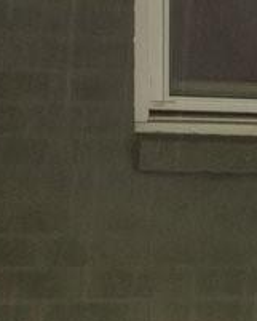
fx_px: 2546
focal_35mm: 268
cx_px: 1280
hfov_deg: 4.8
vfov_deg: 7.2
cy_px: 270
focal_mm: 10.26
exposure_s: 1/30
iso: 100
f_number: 2.8
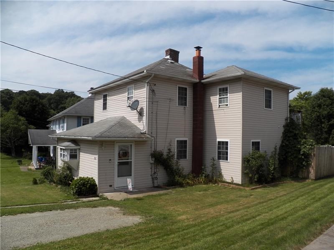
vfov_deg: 49.7
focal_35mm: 28
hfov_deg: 63.4
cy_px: 125
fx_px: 270
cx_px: 167
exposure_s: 1/2000
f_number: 2.8
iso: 125
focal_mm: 4.9
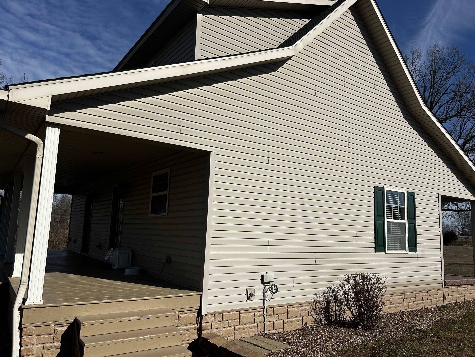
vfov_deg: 53.1
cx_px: 238
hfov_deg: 67.3
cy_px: 178
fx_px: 357
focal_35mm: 26
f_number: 1.5
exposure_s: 1/8000
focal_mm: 5.7
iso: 50
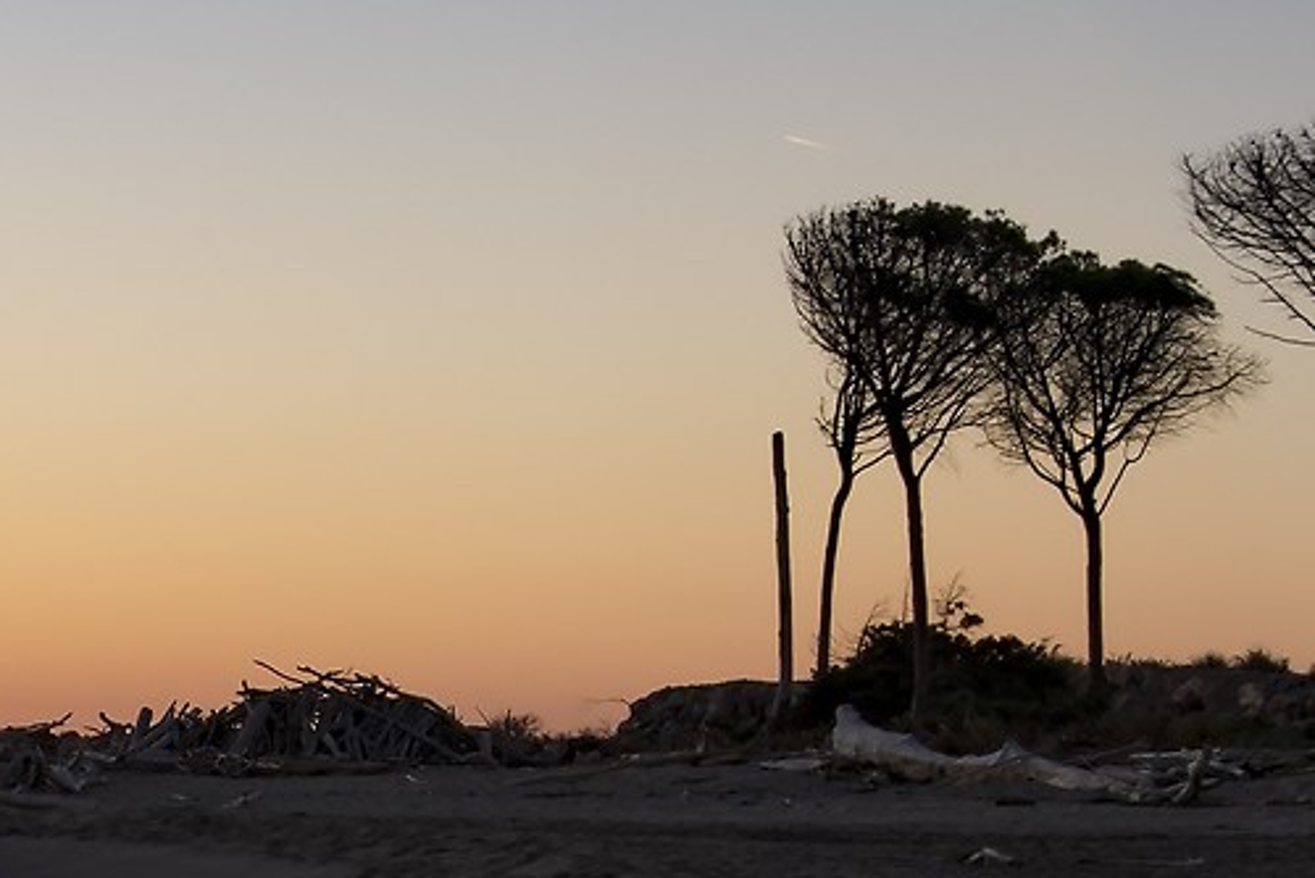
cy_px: 1636
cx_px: -831
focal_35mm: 144
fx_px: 5263
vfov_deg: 9.1
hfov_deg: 13.2
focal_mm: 30
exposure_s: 1/2.5
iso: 64
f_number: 22
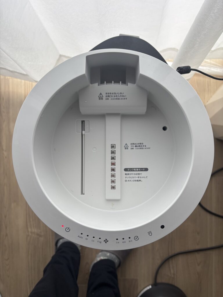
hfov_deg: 53.1
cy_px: 148
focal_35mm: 26
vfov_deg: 67.3
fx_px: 223
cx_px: 112
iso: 50
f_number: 1.6
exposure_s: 1/462
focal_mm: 5.96
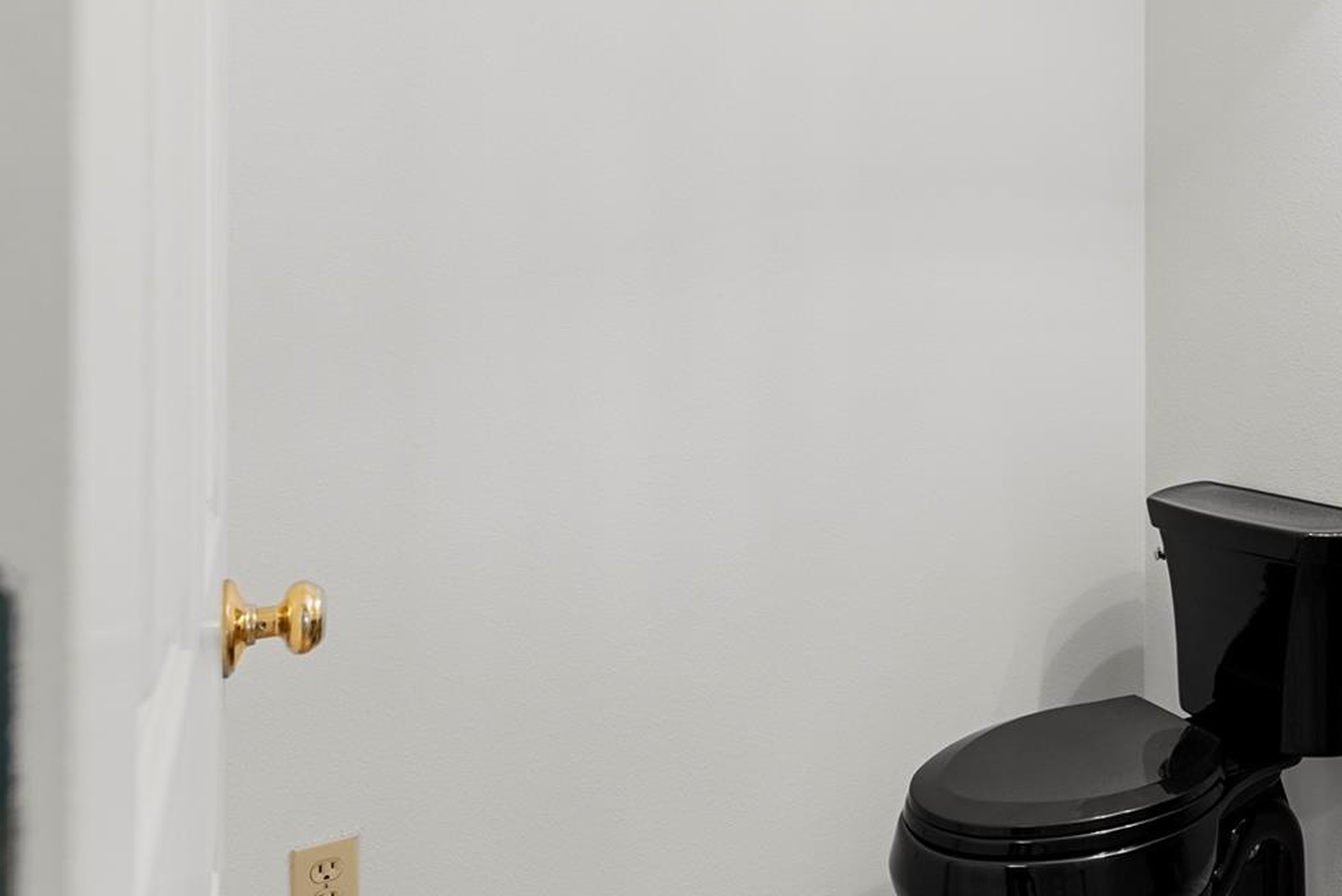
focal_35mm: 28
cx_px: 1068
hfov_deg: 60.3
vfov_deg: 45.8
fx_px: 1044
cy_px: 307
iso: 400
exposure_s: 1/2
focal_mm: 17
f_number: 8
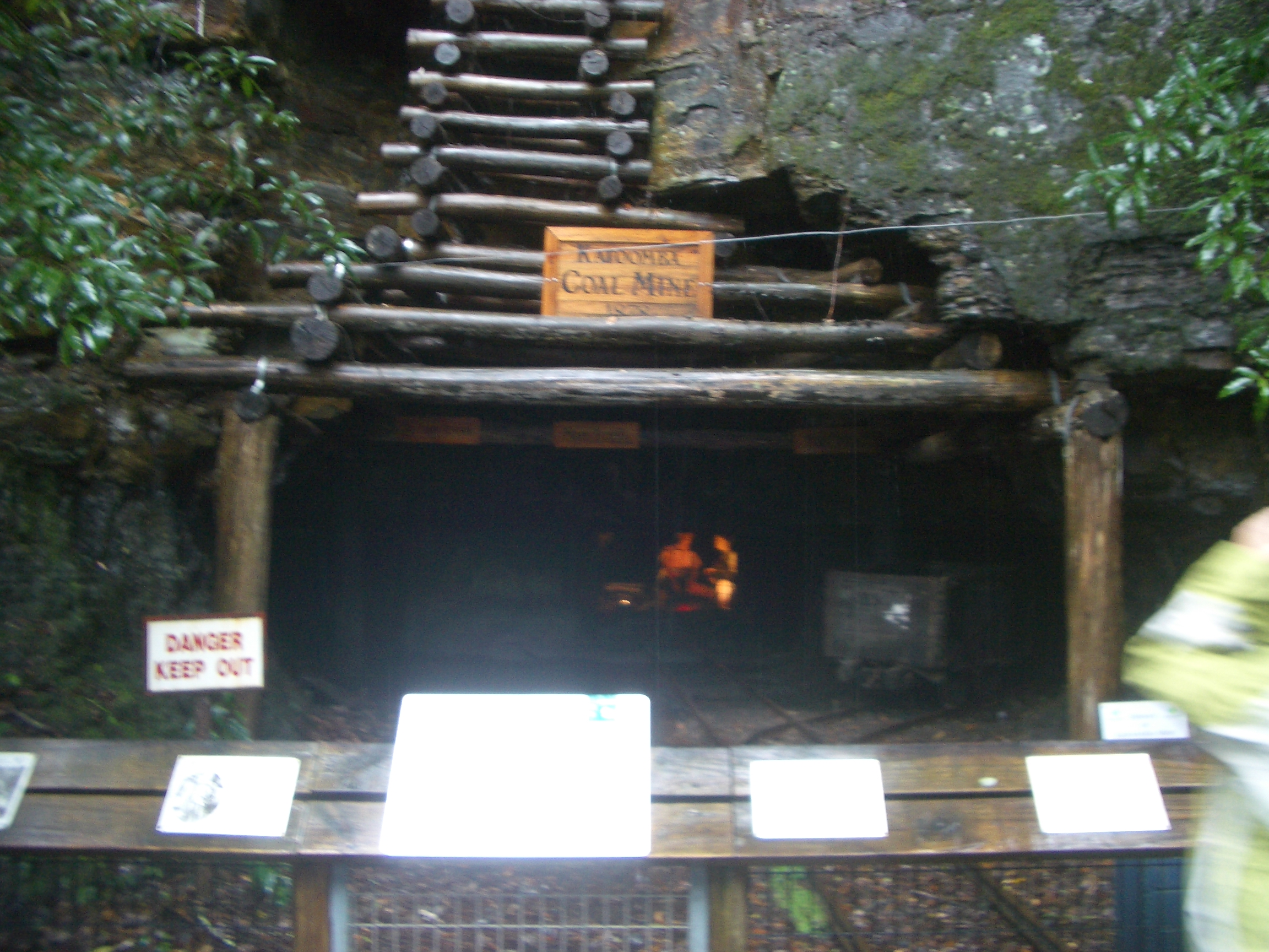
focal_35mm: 35
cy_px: 476
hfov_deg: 52.6
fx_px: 1283
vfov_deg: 40.7
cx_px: 634
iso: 100
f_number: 2.6
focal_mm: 5.8
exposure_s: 1/8
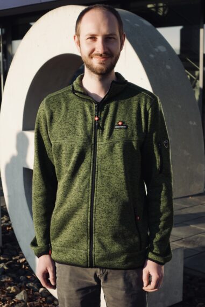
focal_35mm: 70
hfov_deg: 19.5
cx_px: 102
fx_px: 597
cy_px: 154
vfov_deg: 28.8
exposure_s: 1/100
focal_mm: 25.7
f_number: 2.8
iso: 125
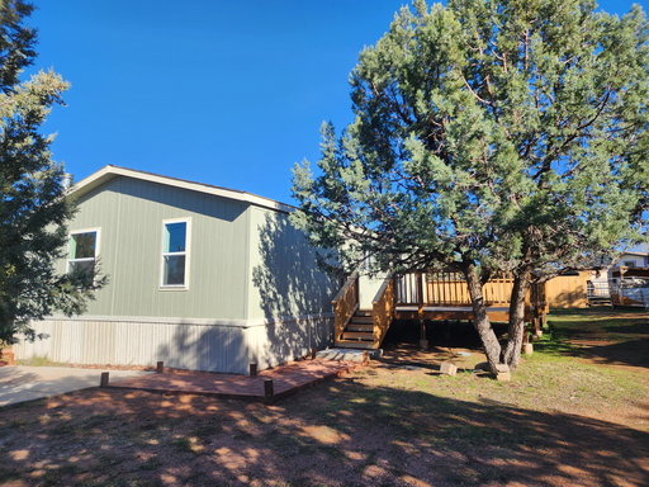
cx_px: 324
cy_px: 244
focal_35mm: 23
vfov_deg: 58.9
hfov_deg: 73.9
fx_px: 431
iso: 12
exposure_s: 1/734
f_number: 1.8
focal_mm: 6.4
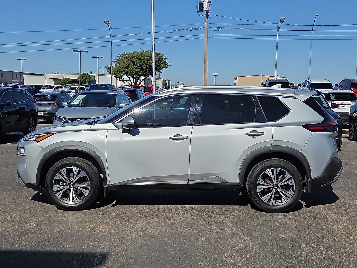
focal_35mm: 48
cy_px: 134
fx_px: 495
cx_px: 178
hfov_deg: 39.7
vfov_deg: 30.3
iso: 25
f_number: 1.8
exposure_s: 1/10000
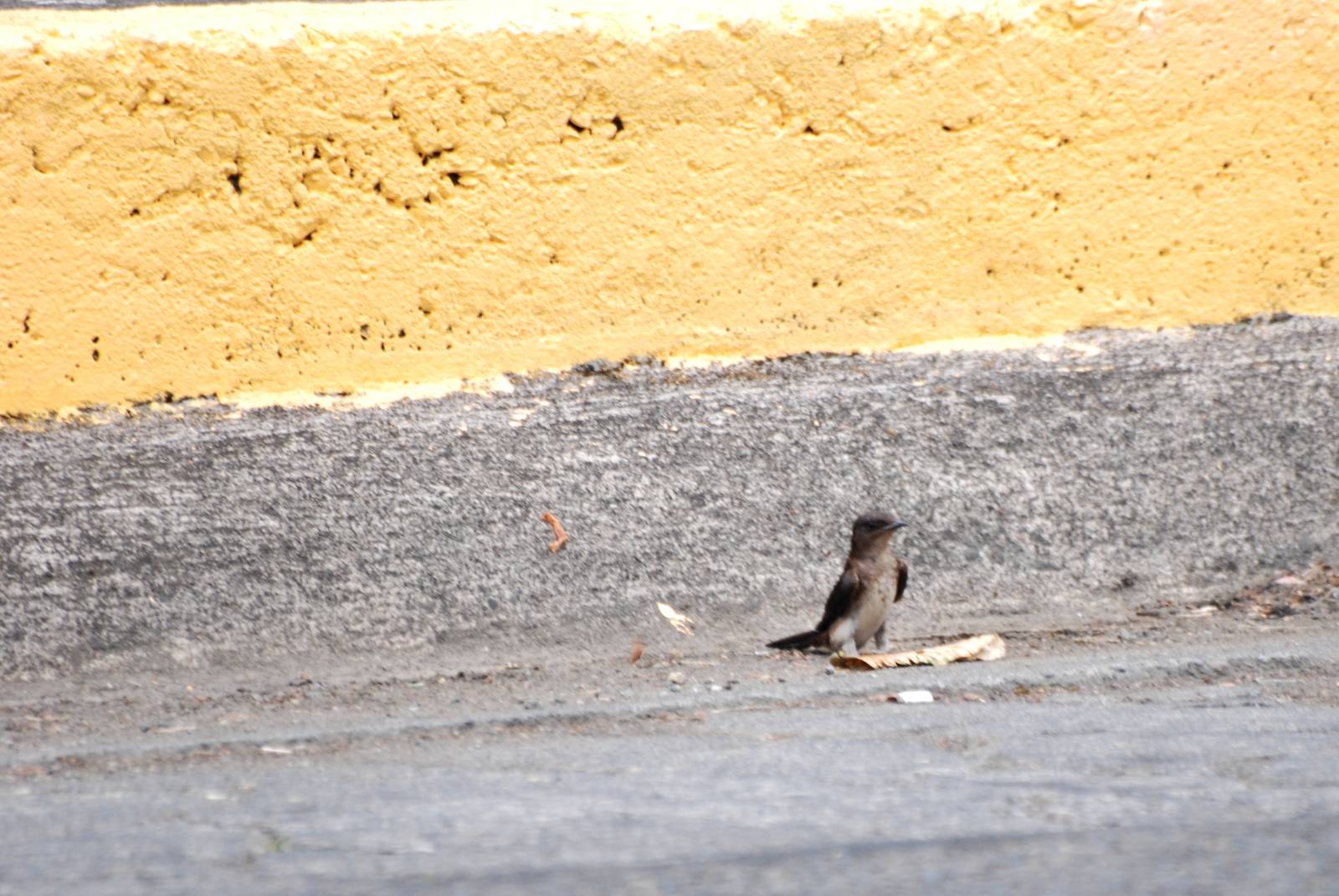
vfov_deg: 3.1
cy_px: 448
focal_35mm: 450
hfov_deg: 4.6
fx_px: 16757
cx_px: 670
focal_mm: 300
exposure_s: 1/160
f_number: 5.6
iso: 400
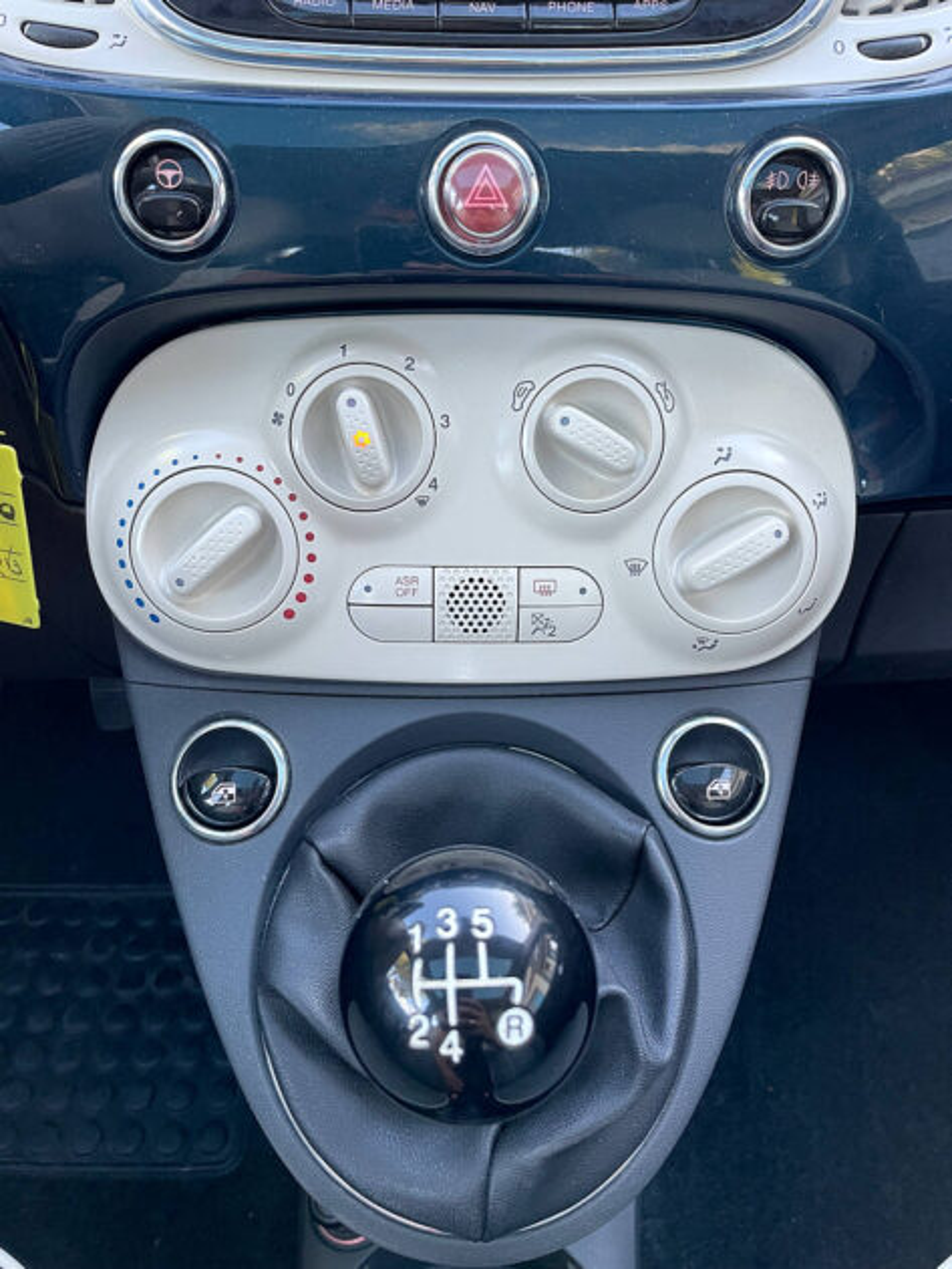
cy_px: 634
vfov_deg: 67.3
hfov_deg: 53.1
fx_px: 953
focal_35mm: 26
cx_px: 476
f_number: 1.6
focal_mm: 4.2
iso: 125
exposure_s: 1/82
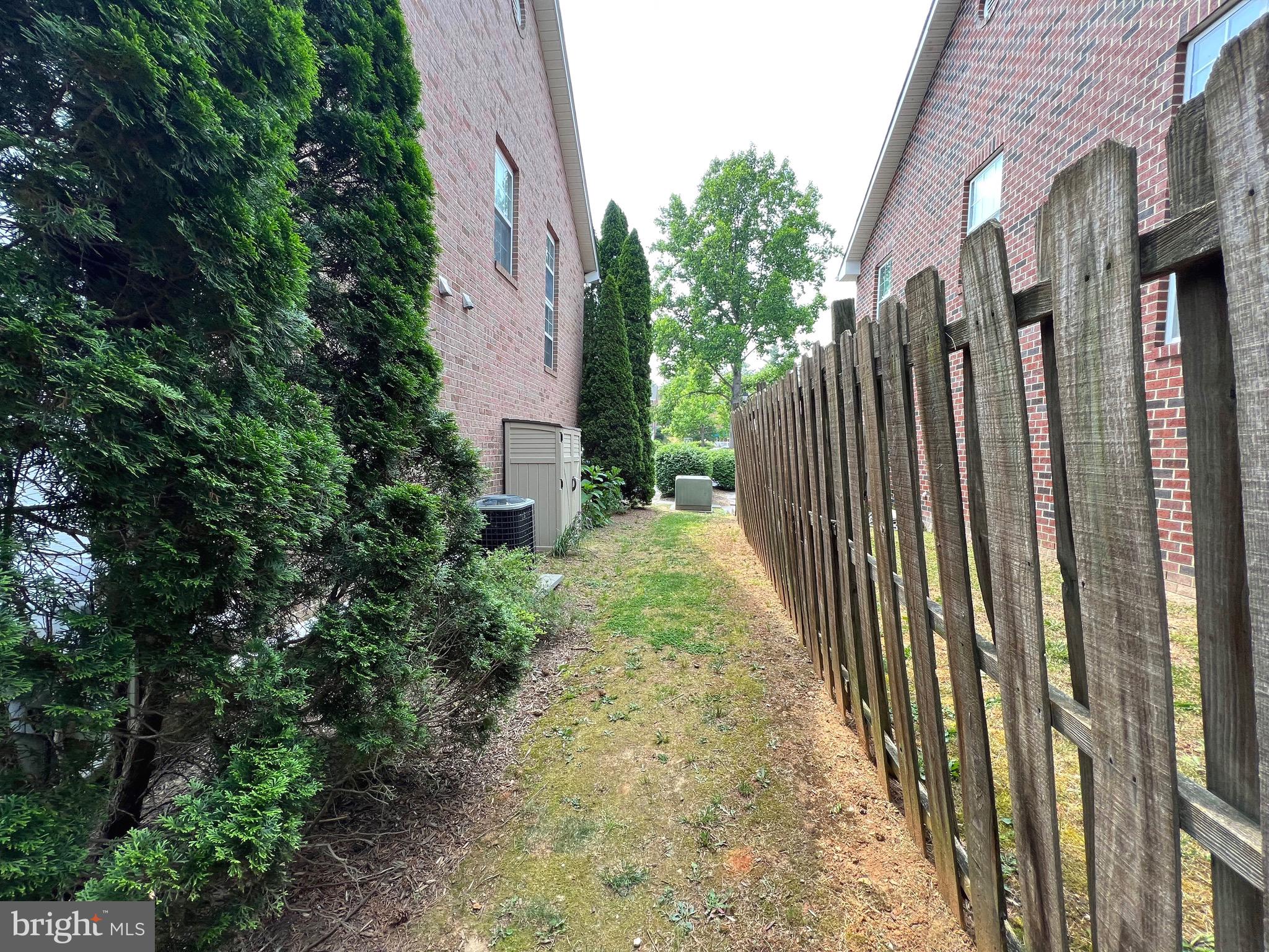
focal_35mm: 13
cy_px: 476
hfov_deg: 106.2
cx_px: 634
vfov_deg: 89.9
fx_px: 477
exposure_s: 1/202
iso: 32
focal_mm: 1.57
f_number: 1.8
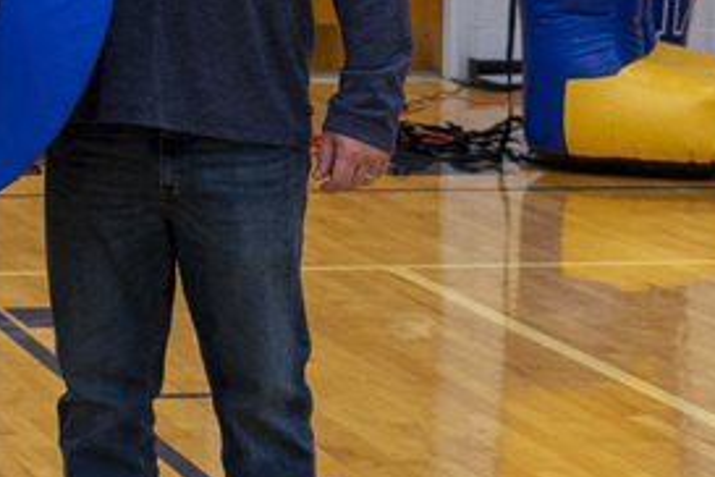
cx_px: -259
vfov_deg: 7.8
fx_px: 3495
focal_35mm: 176
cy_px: 46
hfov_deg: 11.3
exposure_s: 1/125
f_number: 5.3
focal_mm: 47
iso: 1600
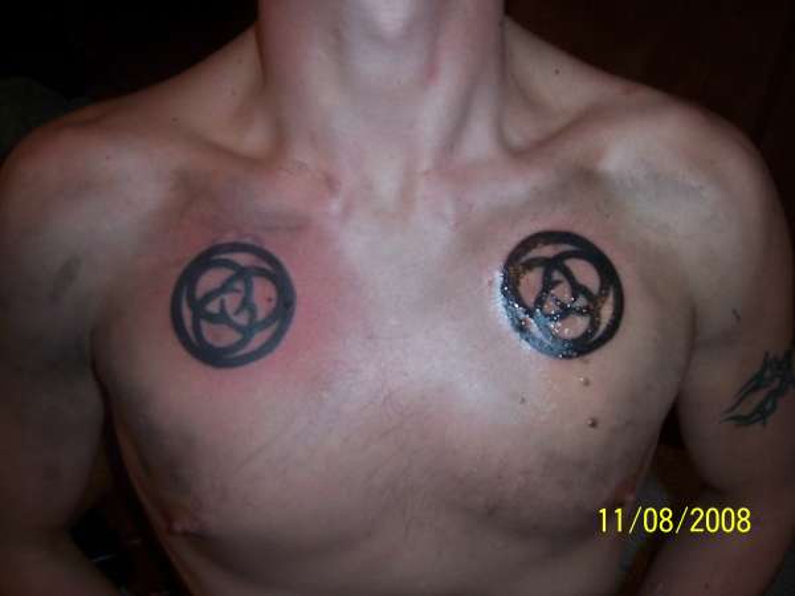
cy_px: 298
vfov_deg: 39.7
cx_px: 398
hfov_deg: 51.4
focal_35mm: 36
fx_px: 827
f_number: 3
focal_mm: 6
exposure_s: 1/60
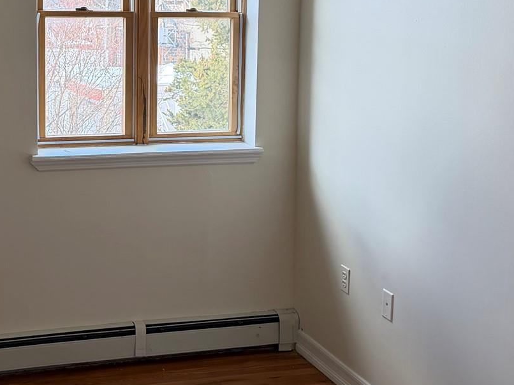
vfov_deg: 23.8
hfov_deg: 31.2
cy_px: 94
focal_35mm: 61
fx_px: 905
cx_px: 136
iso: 100
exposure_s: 1/195
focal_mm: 6.76
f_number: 1.78
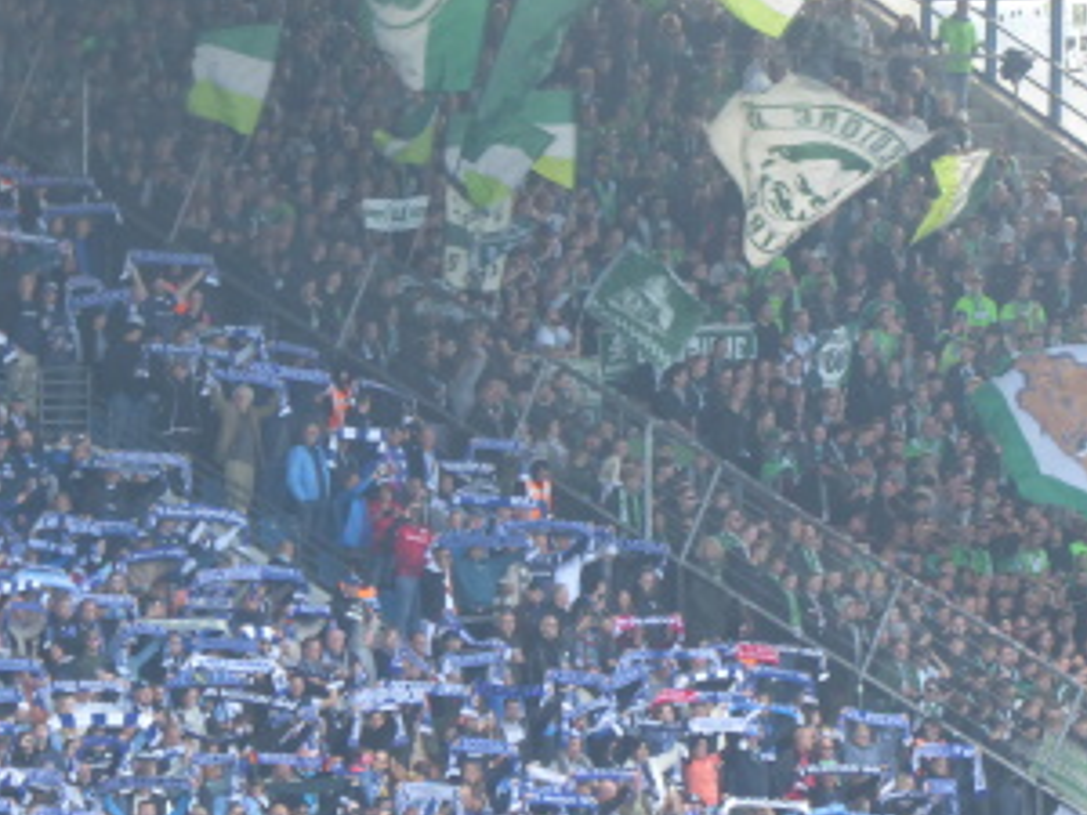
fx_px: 14131
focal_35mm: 450
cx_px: 804
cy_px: 507
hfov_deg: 4.4
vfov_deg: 3.3
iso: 200
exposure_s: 1/80
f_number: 5.8
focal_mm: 53.8
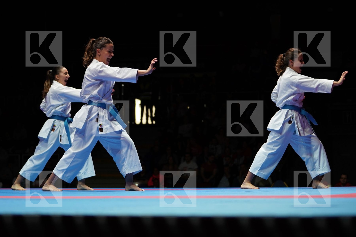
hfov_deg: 19.5
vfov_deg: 13.0
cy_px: 118
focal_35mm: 105
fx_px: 1038
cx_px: 178
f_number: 2.8
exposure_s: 1/200
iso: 800
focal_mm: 70
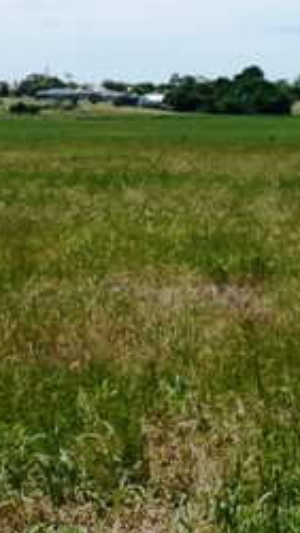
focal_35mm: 114
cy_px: 240
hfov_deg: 10.6
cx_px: 264
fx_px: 1614
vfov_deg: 18.8
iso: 100
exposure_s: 1/500
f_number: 6.3
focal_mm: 7.3
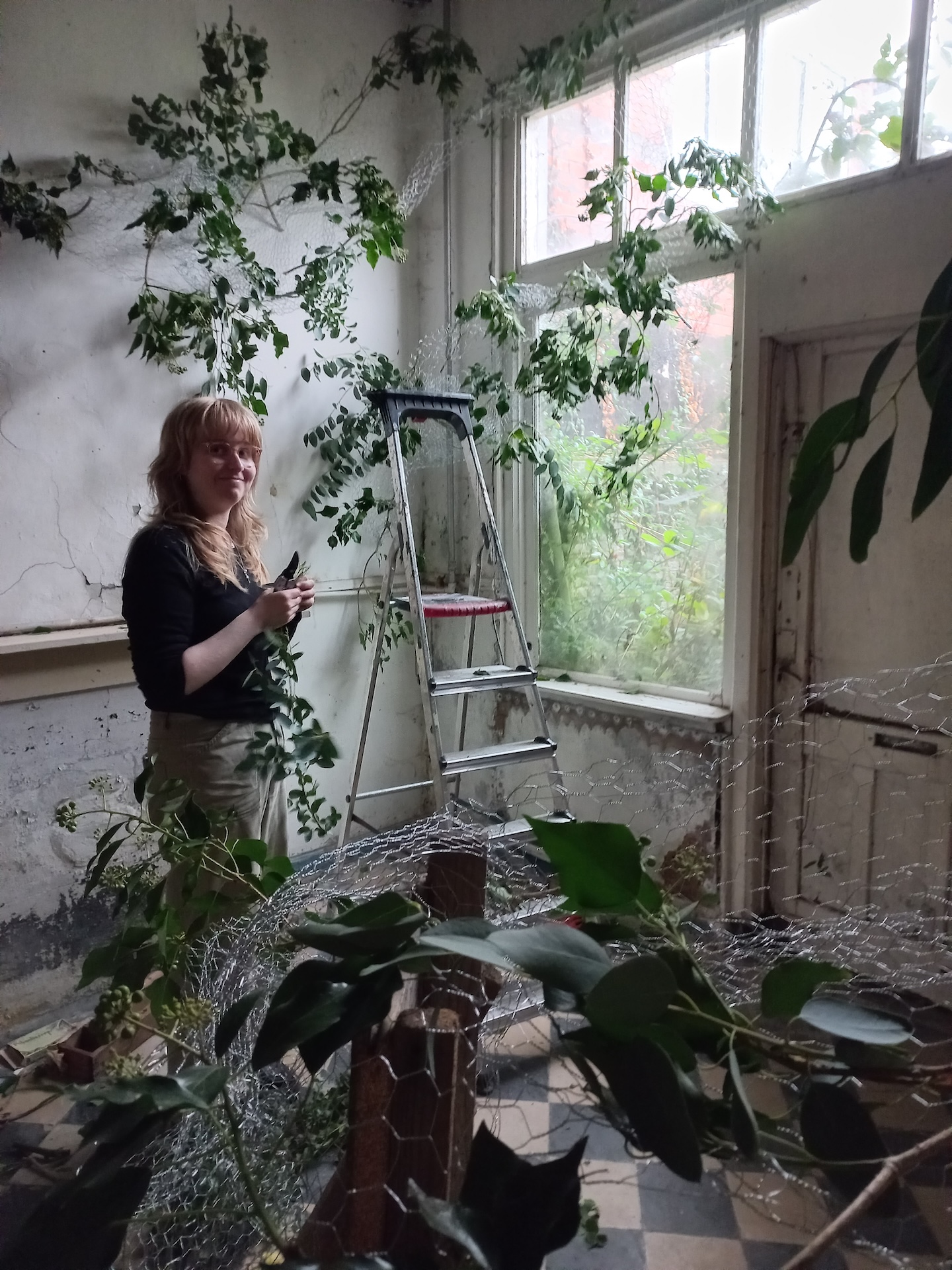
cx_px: 476
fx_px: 917
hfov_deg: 54.9
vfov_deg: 69.4
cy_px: 635
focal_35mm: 25
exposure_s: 1/20
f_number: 1.8
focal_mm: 4.6
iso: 1250
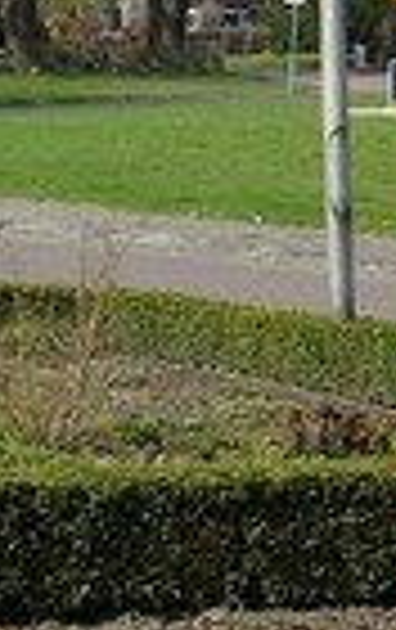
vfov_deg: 11.6
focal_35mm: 179
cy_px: 32
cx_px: 603
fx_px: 3078
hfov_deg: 7.2
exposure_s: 1/320
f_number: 5.6
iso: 80
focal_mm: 6.1
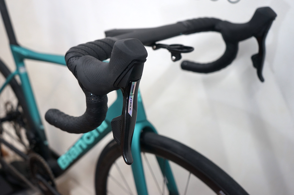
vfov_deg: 37.8
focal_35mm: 35
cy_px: 98
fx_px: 286
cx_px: 147
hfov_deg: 54.5
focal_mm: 35
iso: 640
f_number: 4
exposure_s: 1/60
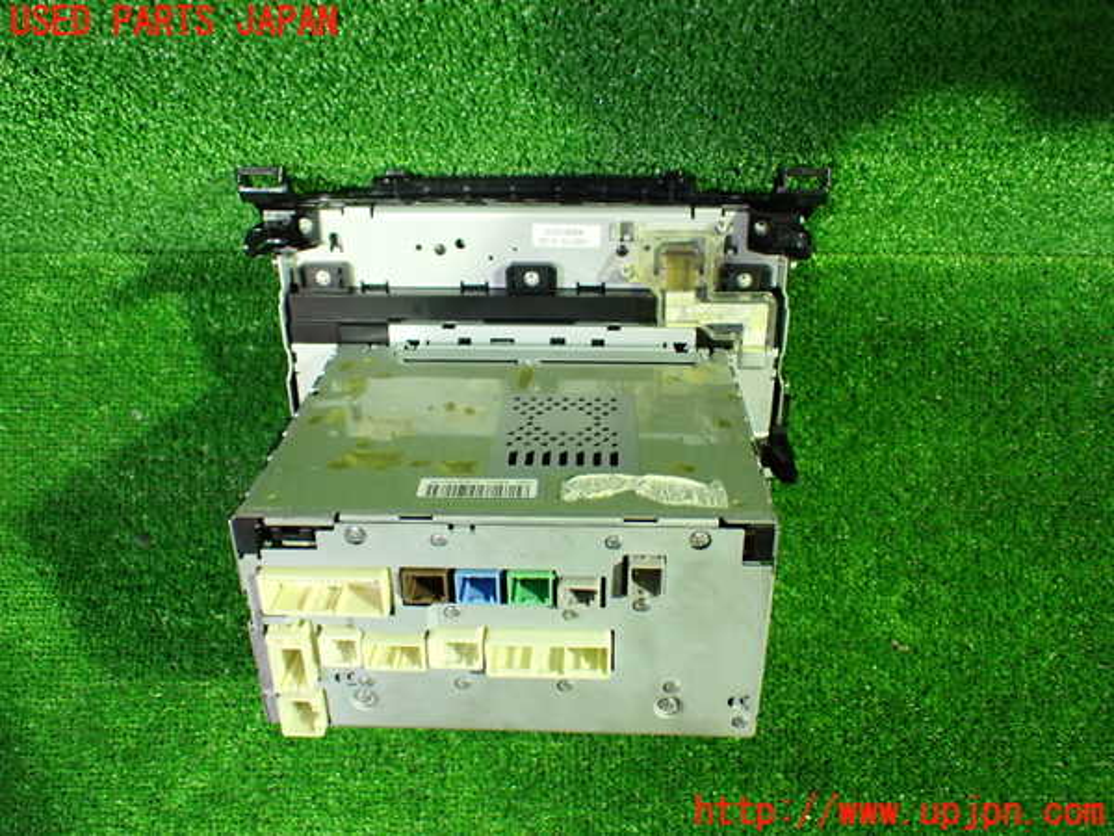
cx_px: 557
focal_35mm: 30
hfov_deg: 60.0
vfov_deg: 46.8
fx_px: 965
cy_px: 418
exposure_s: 1/30
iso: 800
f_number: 2.3
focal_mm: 5.4
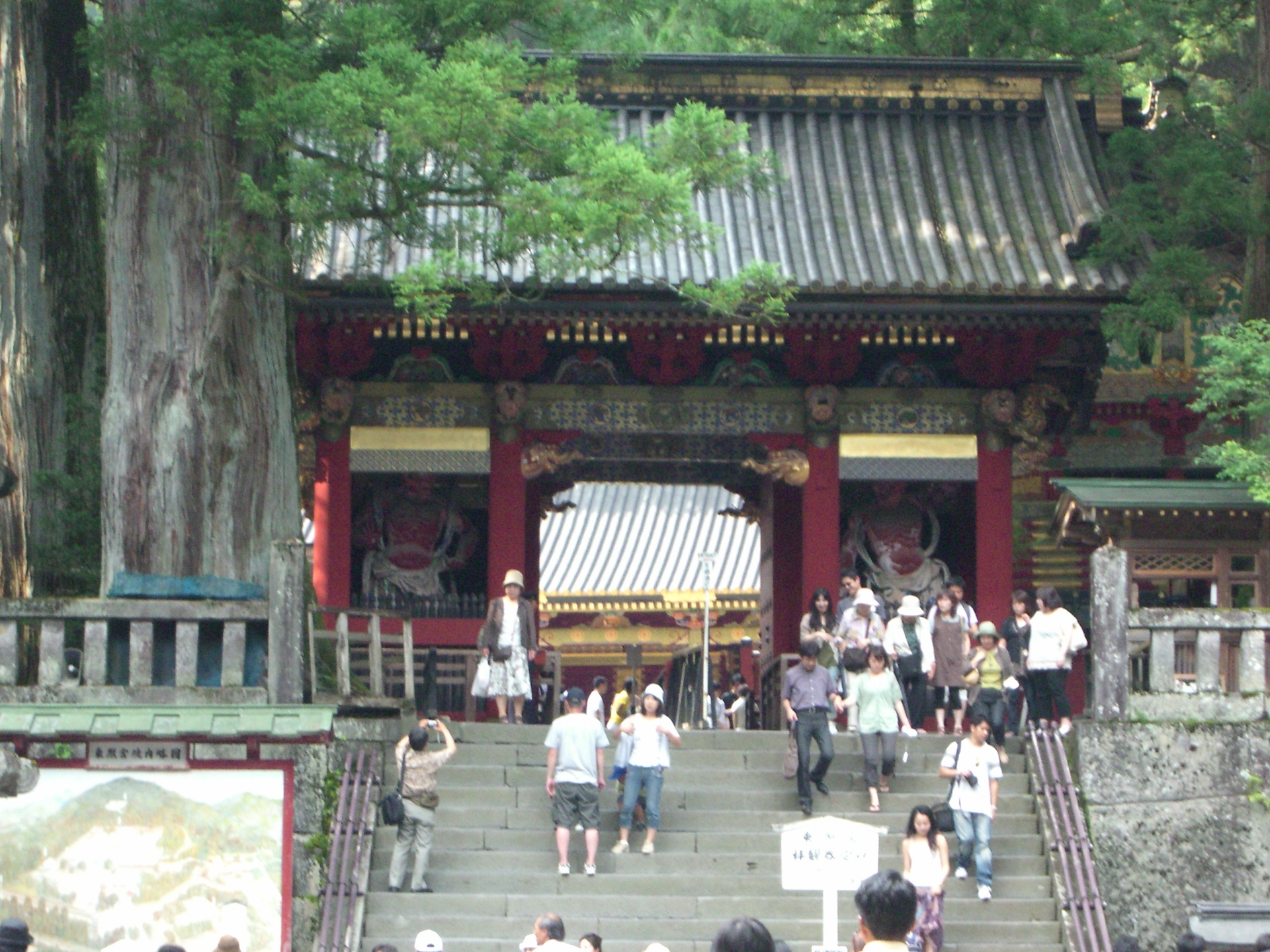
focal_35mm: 114
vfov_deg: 13.0
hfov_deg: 17.3
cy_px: 476
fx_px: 4182
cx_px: 635
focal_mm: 23.7
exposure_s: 1/125
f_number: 5.1
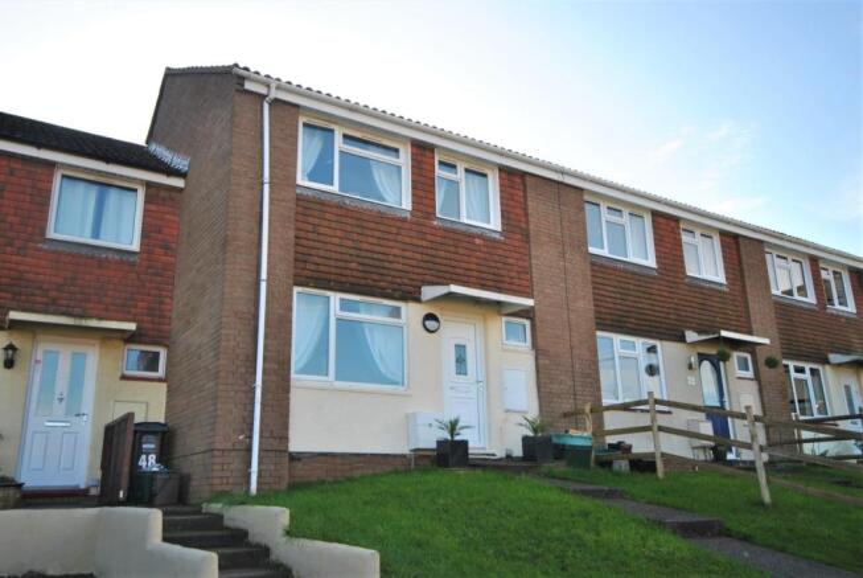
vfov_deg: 48.0
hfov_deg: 67.3
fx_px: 648
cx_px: 432
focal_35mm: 27
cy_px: 289
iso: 100
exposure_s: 1/160
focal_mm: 18
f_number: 6.3
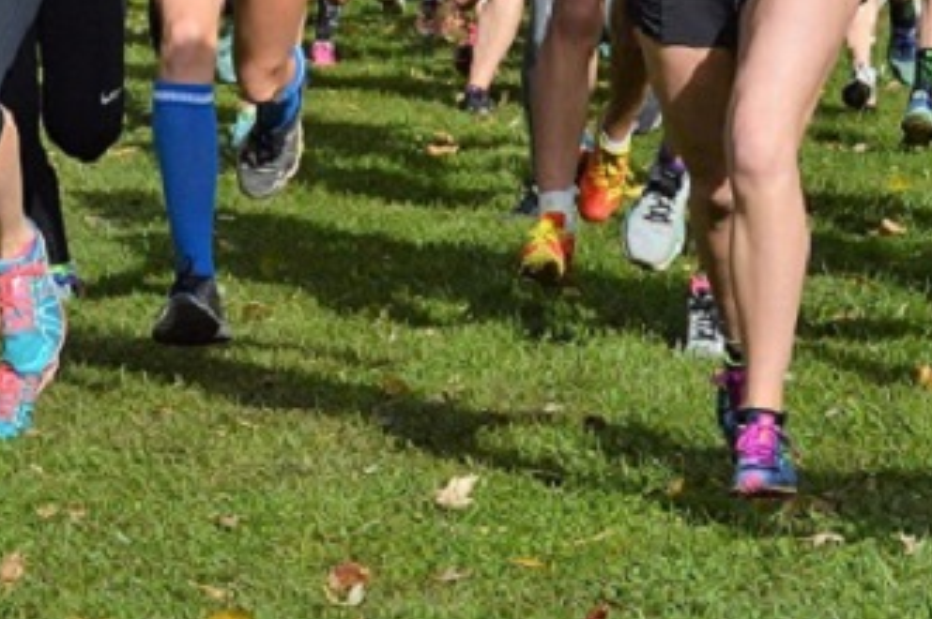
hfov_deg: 12.4
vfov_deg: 8.4
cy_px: 20
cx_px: 1025
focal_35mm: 163
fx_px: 4216
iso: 400
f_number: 6.3
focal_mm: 38
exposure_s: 1/1600
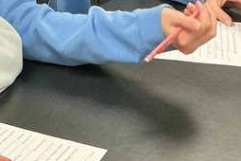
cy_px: 34
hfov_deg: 16.7
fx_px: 810
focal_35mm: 121
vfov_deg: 11.3
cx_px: 33
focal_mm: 3
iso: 160
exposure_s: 1/60
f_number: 1.8
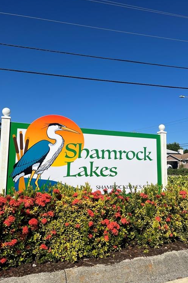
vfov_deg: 65.5
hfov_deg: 46.4
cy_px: 141
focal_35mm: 28
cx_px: 91
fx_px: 220
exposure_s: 1/6494
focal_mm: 5.1
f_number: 1.6
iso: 50
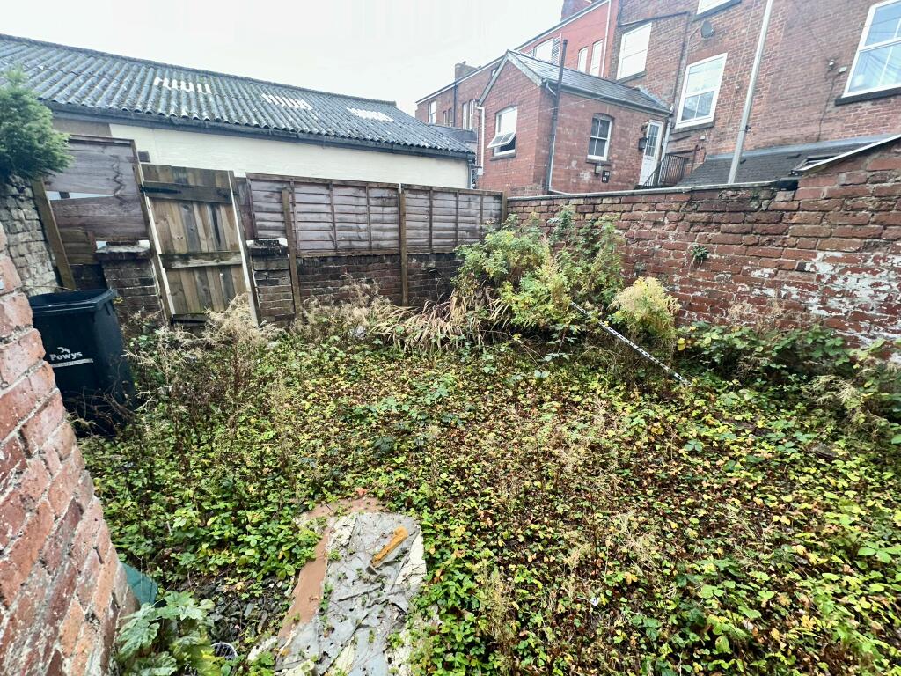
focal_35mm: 14
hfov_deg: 102.1
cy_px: 338
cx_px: 450
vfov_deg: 85.7
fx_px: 364
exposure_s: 1/122
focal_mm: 2.22
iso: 50
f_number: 2.2
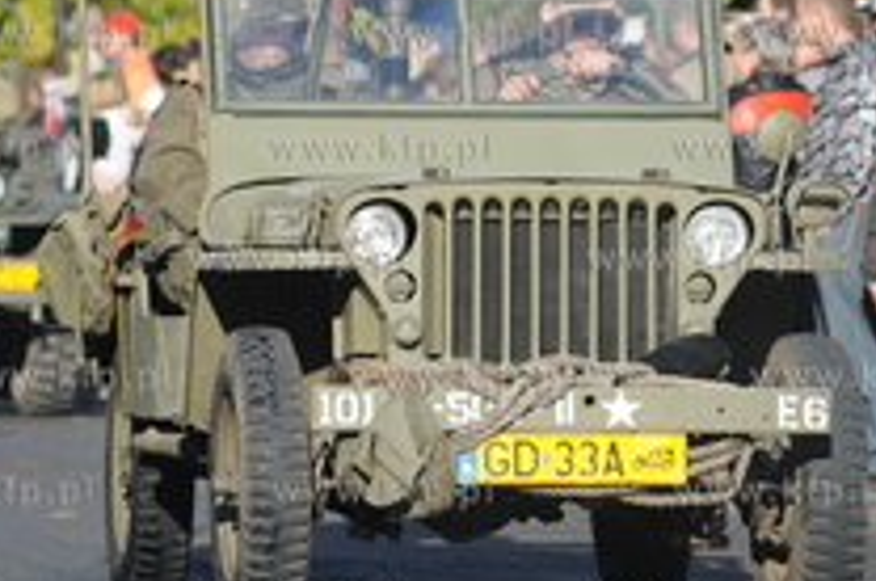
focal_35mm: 385
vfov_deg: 3.6
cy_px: 88
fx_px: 9354
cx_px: 206
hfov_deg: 5.4
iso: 400
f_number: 5.6
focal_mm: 200
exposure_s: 1/1250
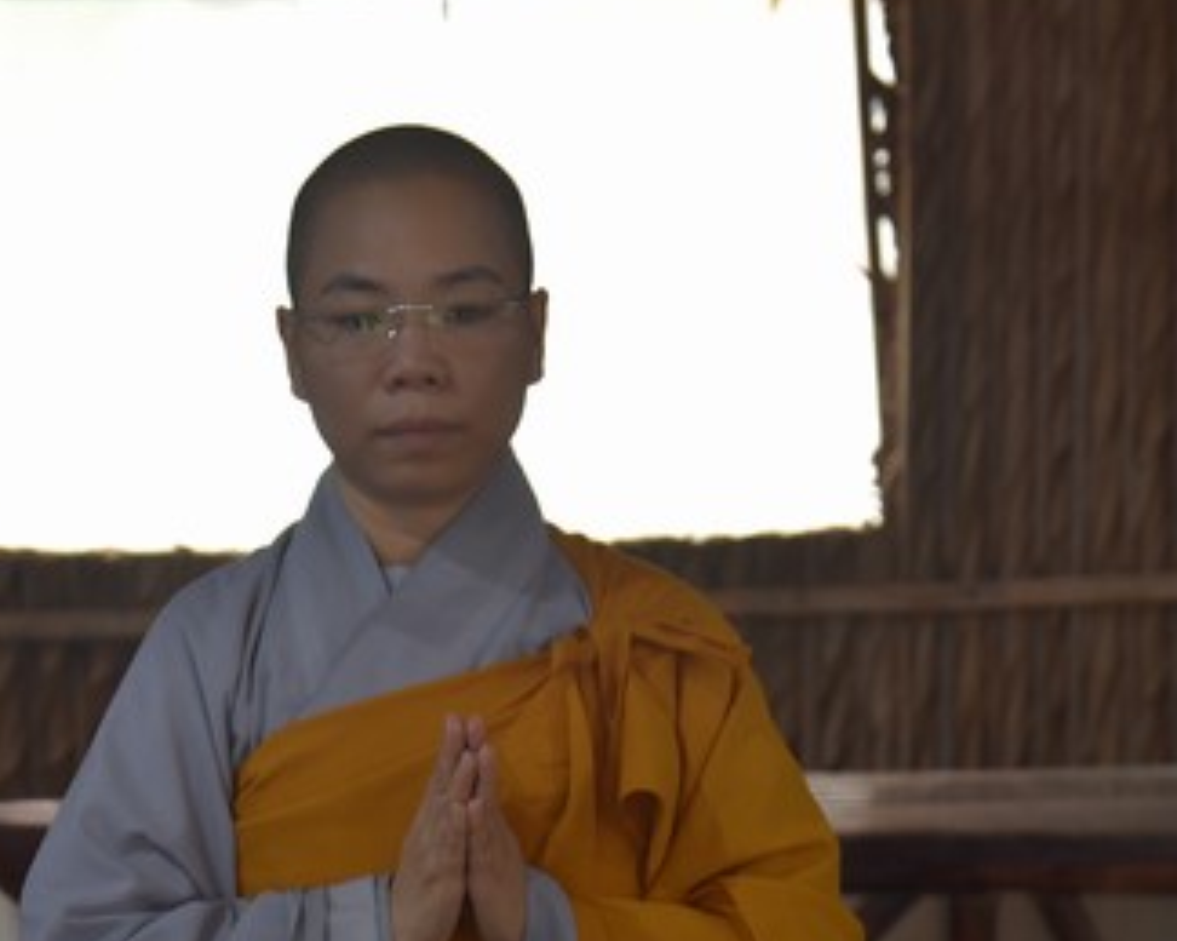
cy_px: 694
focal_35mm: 226
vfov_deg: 6.8
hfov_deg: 8.5
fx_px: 7870
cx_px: 421
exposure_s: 1/60
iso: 720
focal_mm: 120
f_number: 4
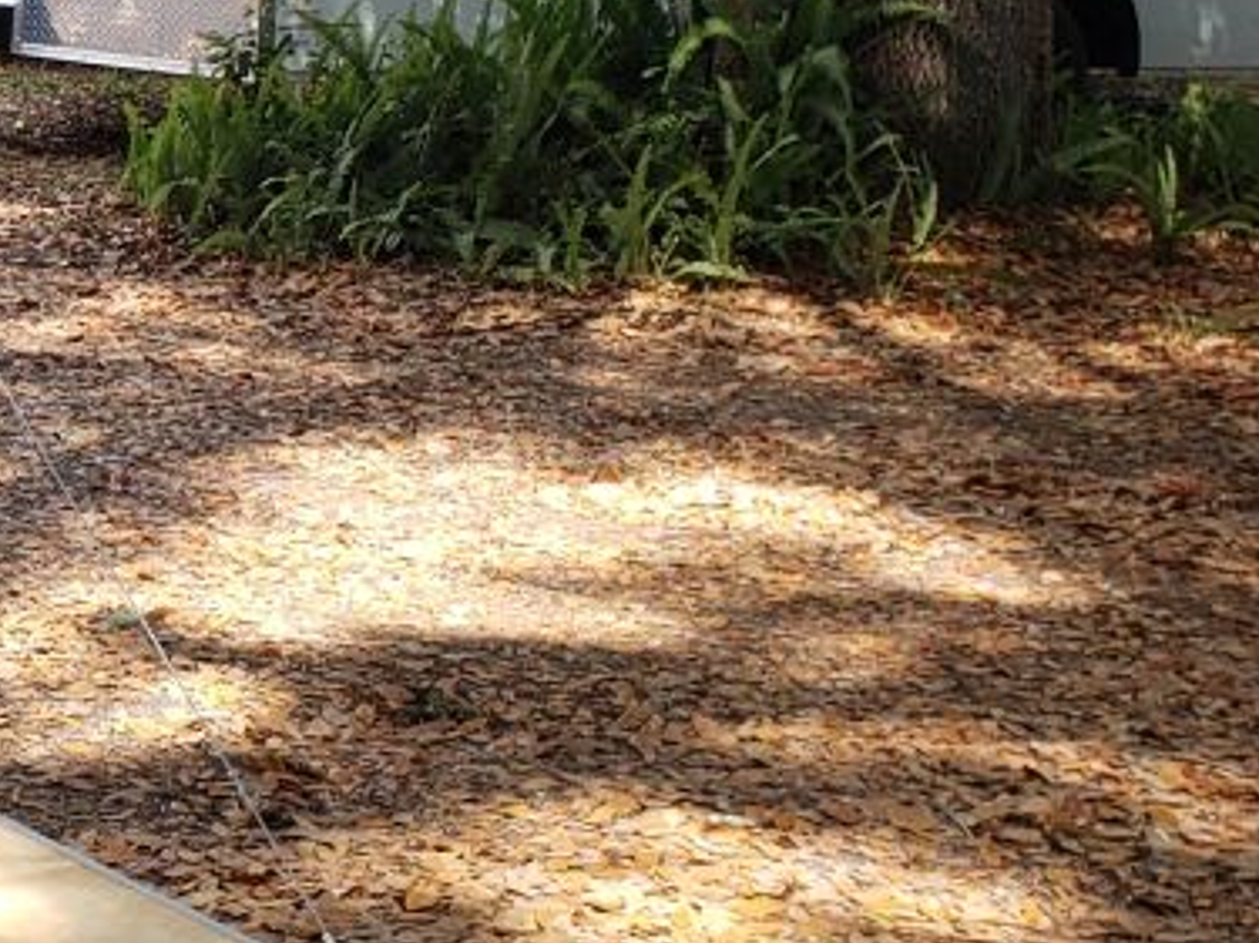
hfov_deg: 17.2
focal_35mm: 97
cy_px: 215
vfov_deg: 15.2
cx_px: -896
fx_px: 3527
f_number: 2.4
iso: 50
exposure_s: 1/339
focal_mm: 4.3
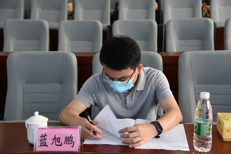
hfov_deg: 37.5
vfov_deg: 25.5
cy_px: 76
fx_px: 340
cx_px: 116
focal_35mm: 53
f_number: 4
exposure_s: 1/13
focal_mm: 52
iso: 64
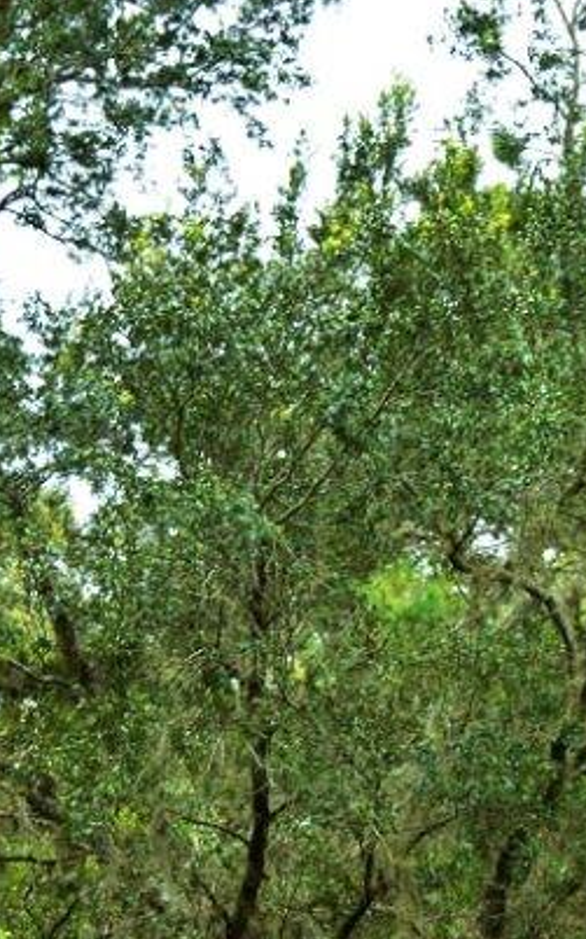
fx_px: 3580
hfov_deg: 9.3
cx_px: 662
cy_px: 1166
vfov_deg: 14.4
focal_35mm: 140
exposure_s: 1/40
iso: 200
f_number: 5
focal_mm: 36
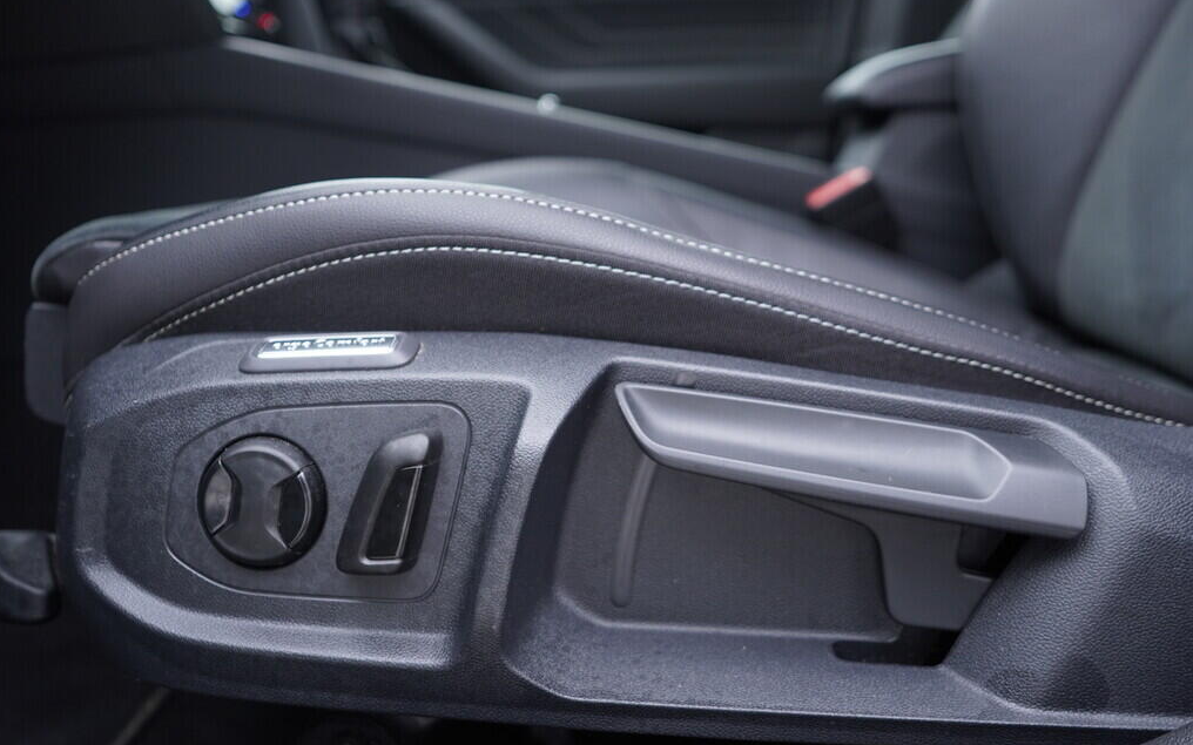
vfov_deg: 34.4
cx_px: 593
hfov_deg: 52.7
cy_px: 396
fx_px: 1203
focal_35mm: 37
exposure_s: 1/40
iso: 250
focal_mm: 24
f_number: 2.8
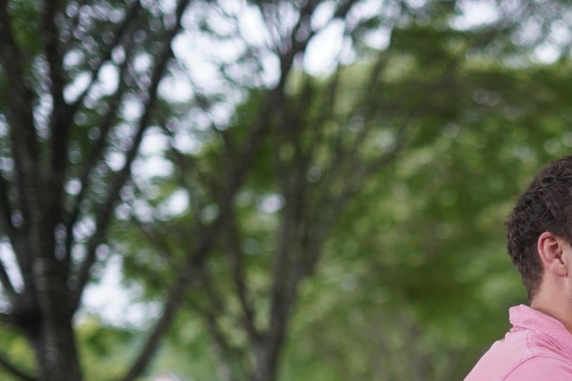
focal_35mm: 117
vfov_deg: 11.6
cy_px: 396
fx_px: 1858
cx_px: 619
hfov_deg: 17.0
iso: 640
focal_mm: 50
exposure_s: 1/200
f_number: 1.8
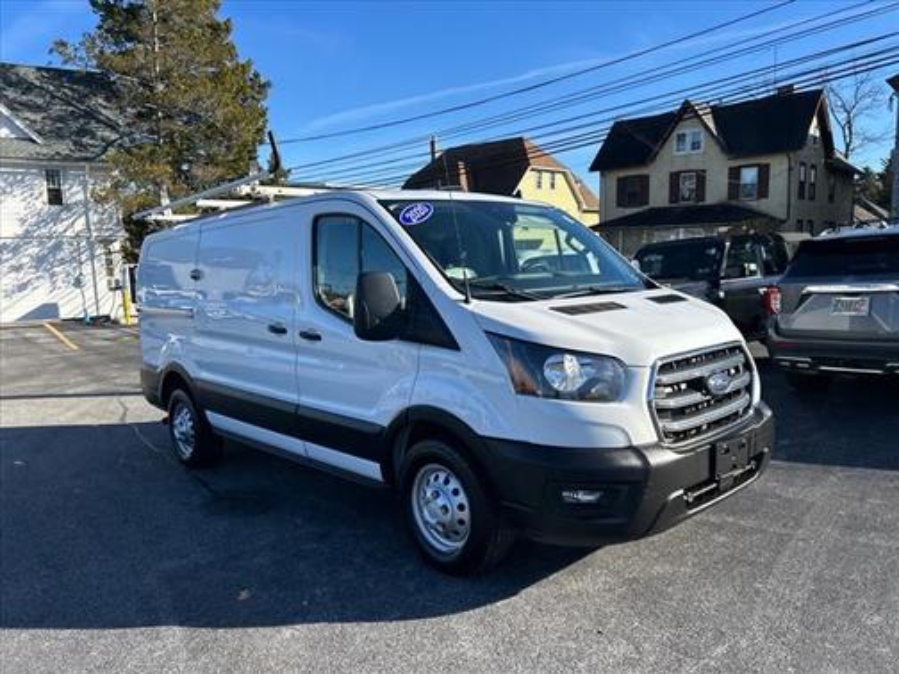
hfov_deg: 67.3
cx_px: 450
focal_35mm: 26
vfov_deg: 53.1
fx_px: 675
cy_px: 337
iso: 50
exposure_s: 1/3257
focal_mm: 5.7
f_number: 1.5
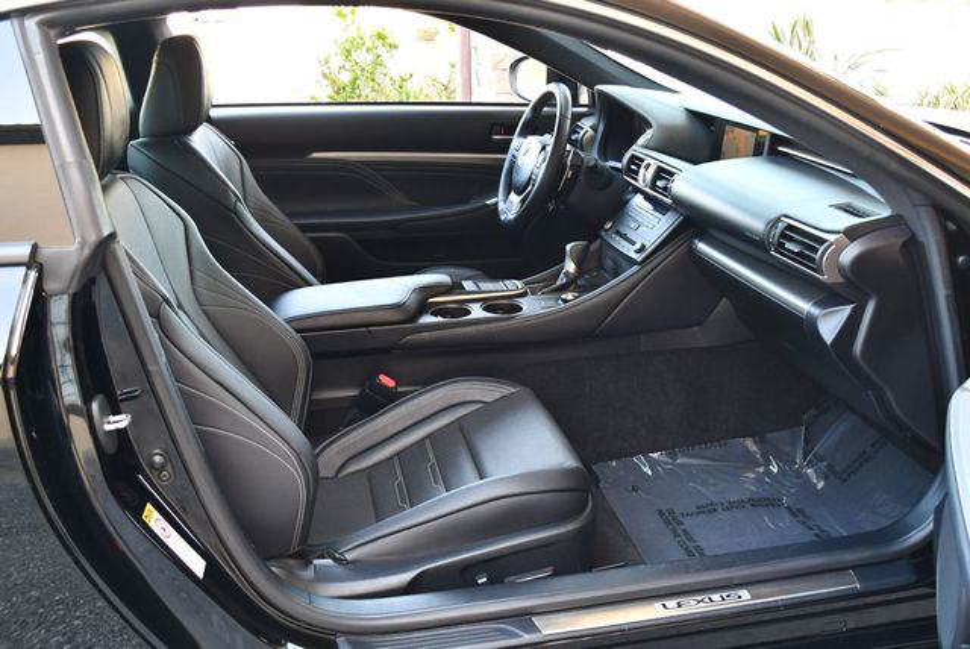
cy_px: 324
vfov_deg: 36.9
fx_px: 971
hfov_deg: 53.1
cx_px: 485
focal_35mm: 36
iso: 800
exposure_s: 1/125
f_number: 3.5
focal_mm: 18
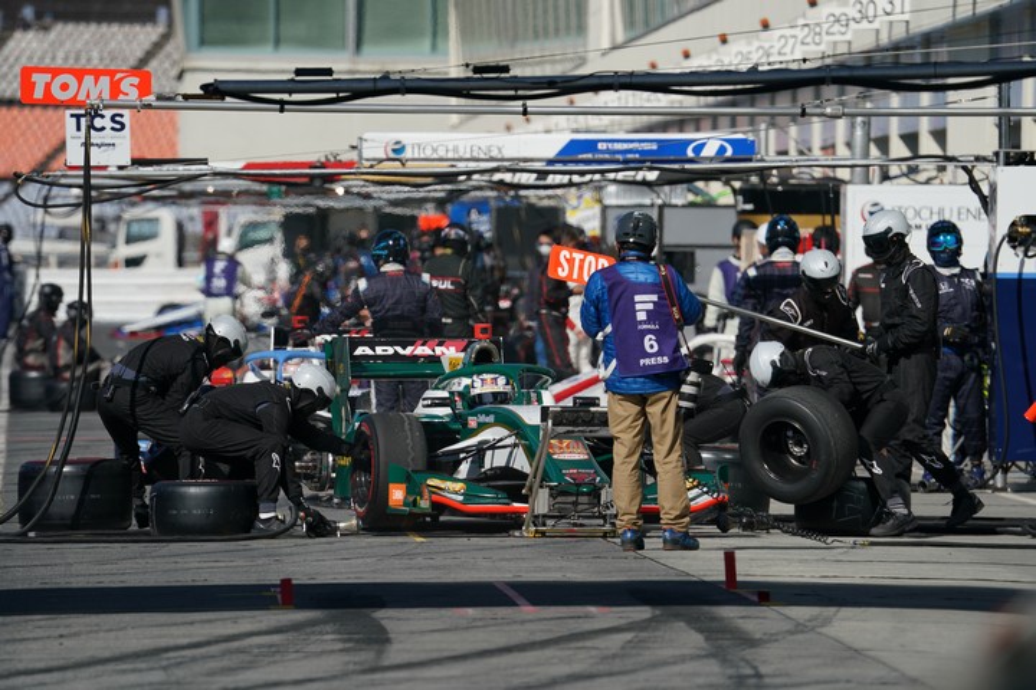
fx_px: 17265
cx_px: 518
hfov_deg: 3.4
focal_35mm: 600
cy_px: 345
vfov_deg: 2.3
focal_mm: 600
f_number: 10
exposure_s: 1/800
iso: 200
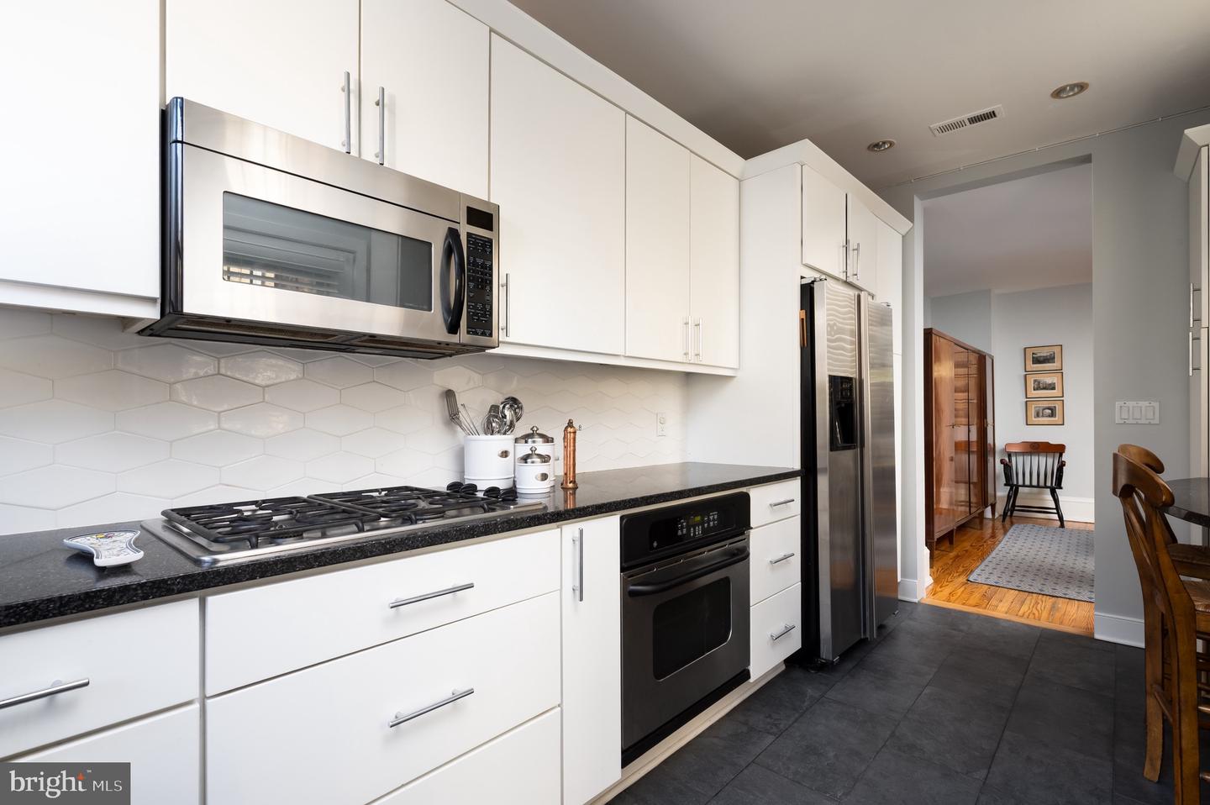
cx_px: 605
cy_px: 402
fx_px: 554
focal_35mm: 16
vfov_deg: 72.0
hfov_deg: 95.0
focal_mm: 16.5
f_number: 14
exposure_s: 1/80
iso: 800
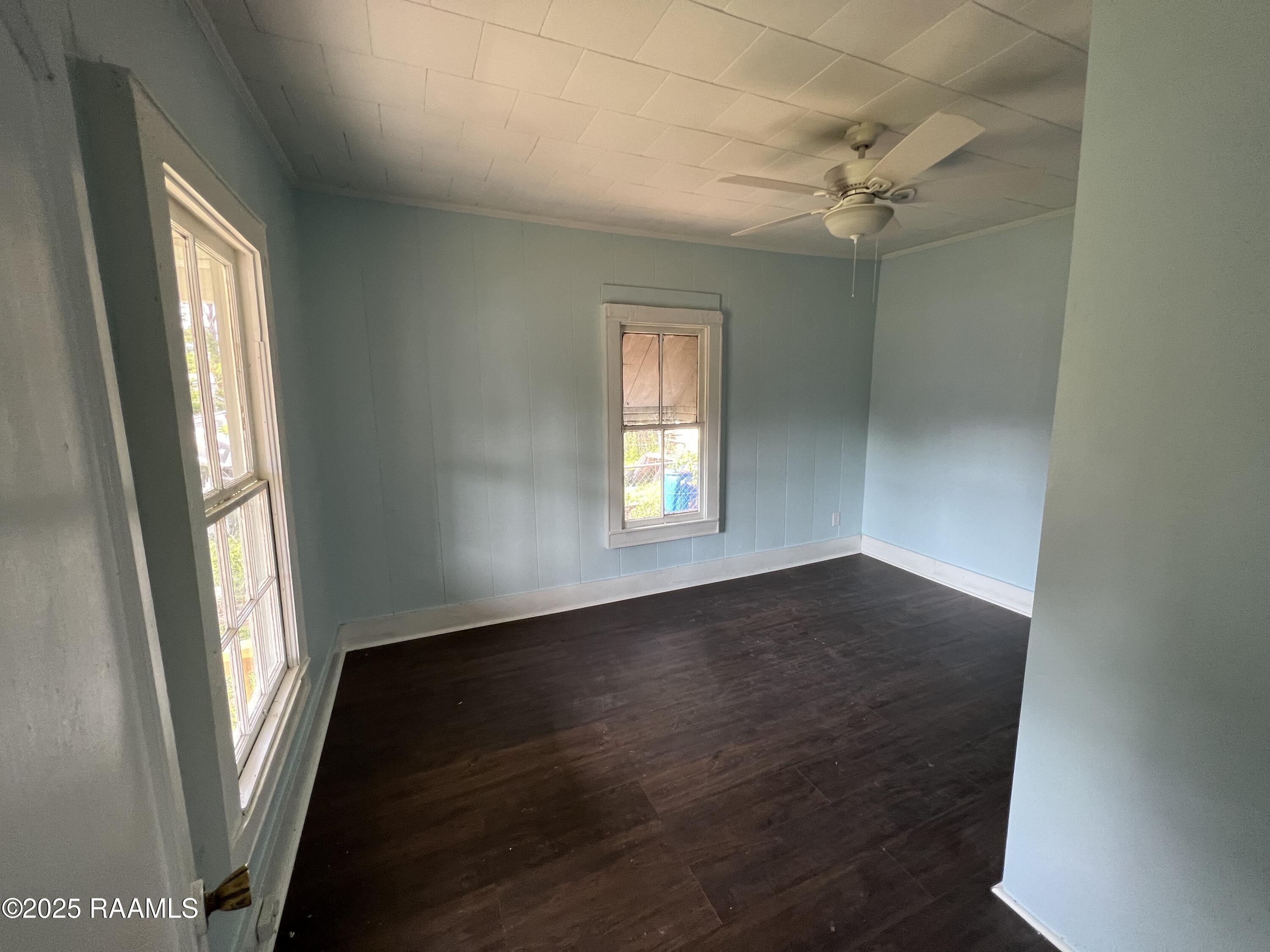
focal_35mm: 13
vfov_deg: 89.9
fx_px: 477
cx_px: 635
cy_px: 476
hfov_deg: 106.2
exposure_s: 1/99
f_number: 1.8
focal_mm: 1.57
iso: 100
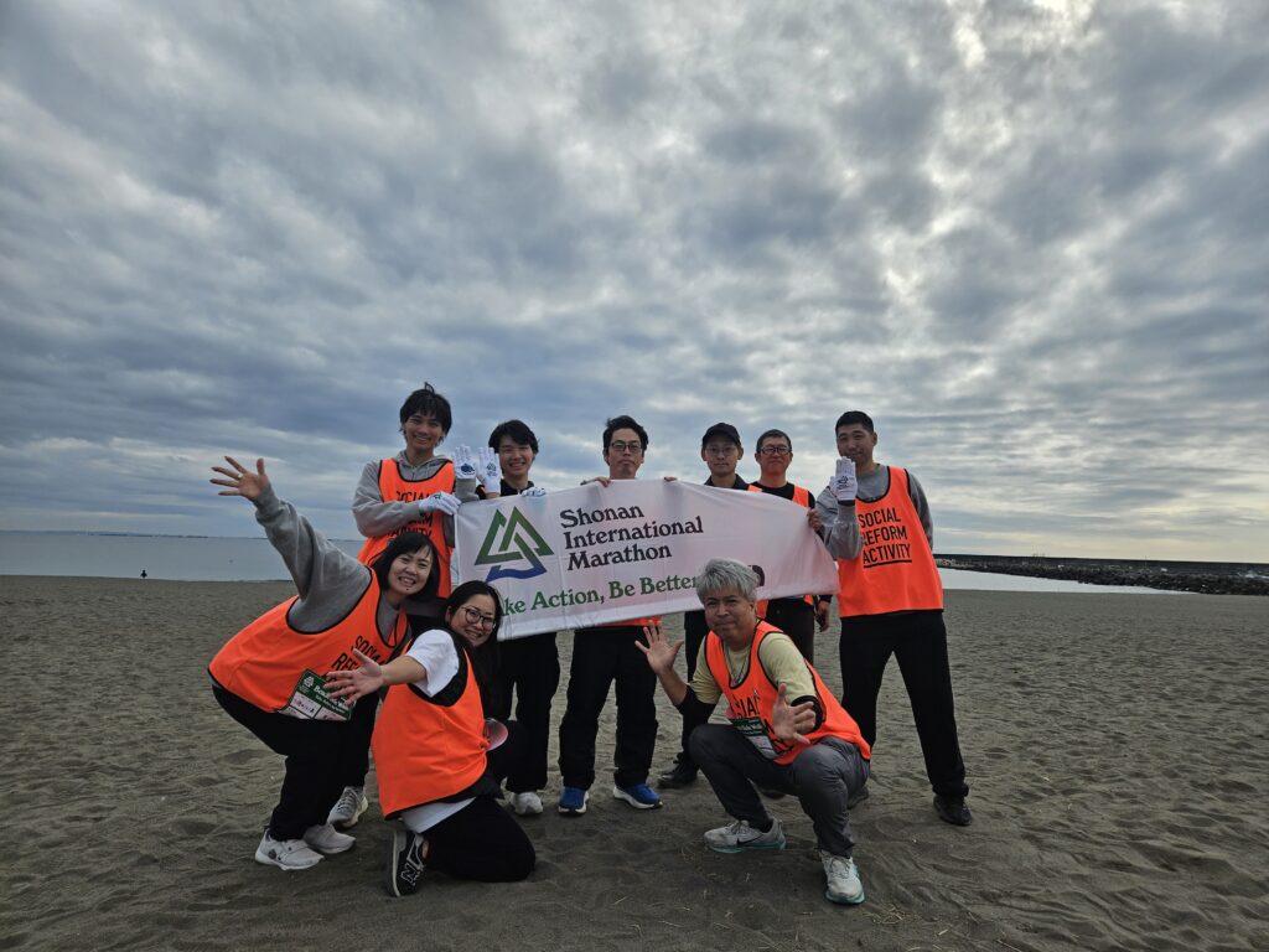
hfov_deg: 73.9
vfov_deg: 58.9
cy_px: 476
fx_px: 843
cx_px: 634
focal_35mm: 23
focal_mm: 5.4
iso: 25
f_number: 1.8
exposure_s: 1/3628
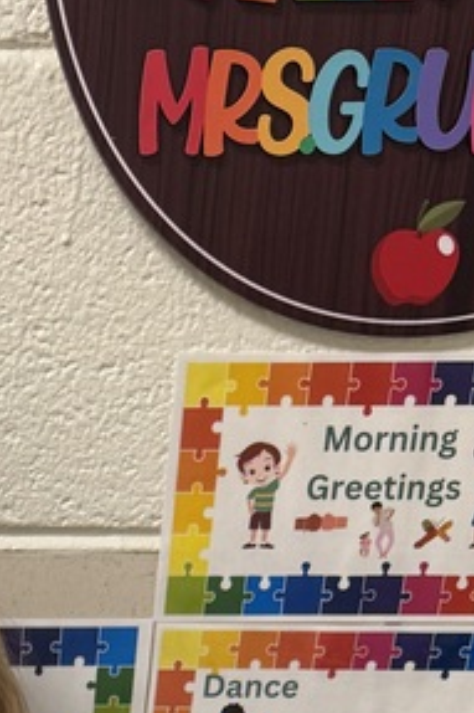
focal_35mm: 89
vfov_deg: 18.9
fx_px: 1760
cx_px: -223
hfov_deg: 14.4
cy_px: 1188
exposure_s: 1/60
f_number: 1.78
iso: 125
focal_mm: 6.76
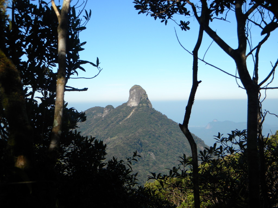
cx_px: 139
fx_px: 450
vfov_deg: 26.1
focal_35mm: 56
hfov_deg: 34.3
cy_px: 104
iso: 80
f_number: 4.1
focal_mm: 10.1
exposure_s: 1/648
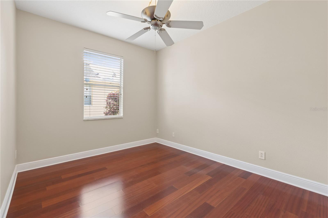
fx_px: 137
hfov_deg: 100.4
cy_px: 109
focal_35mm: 15
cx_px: 164
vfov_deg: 77.2
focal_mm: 10
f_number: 9
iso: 100
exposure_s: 1/2
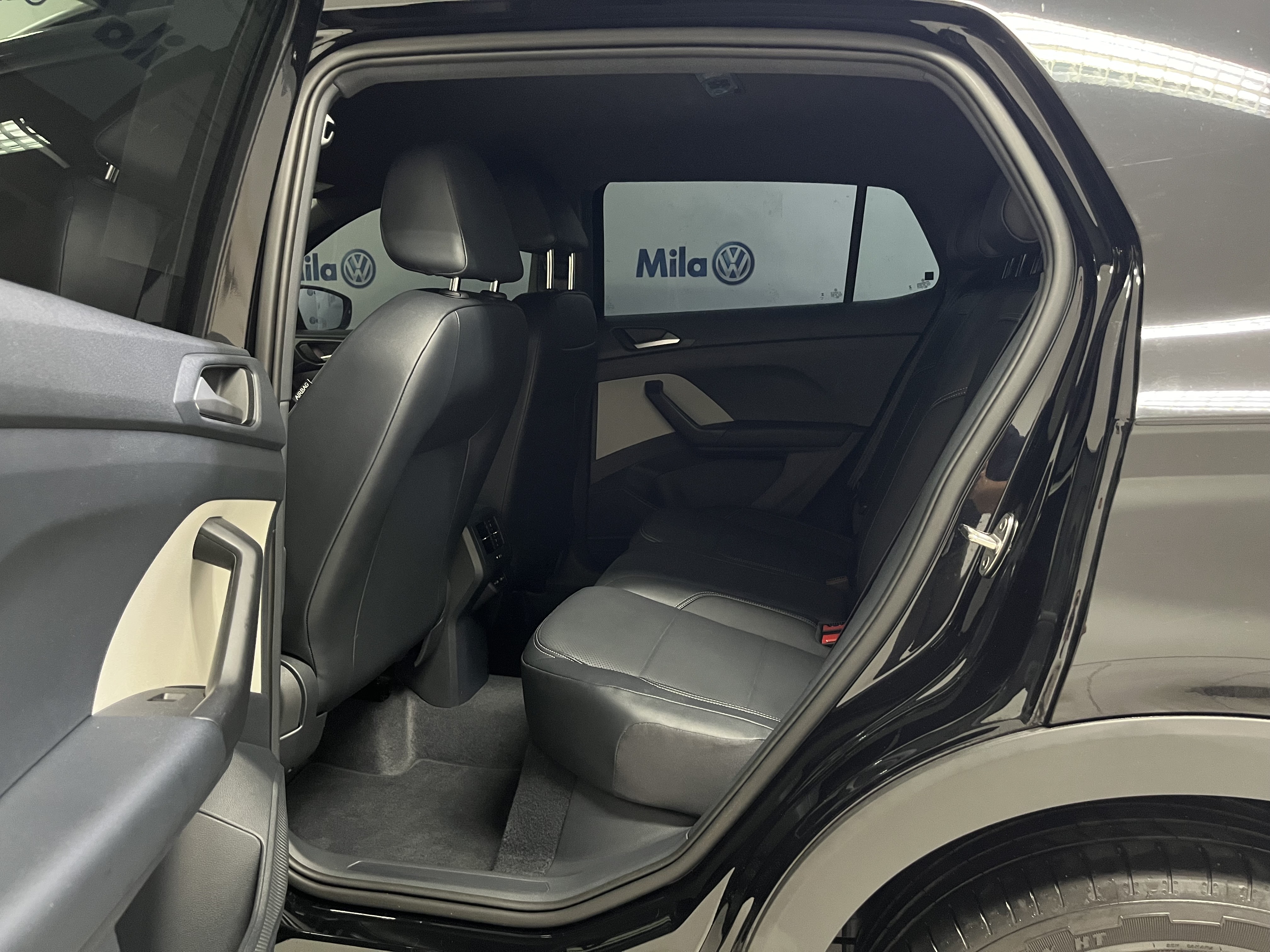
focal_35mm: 26
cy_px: 476
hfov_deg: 67.3
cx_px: 635
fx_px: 954
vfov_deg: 53.1
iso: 640
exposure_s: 1/30
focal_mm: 5.1
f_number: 1.6
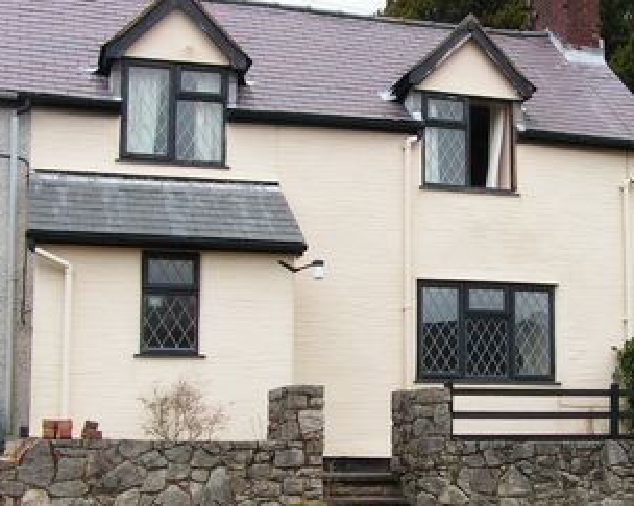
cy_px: 255
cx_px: 457
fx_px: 1144
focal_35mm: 61
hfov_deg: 30.6
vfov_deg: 25.0
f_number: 5
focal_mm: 6.3
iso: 50
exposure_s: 1/40
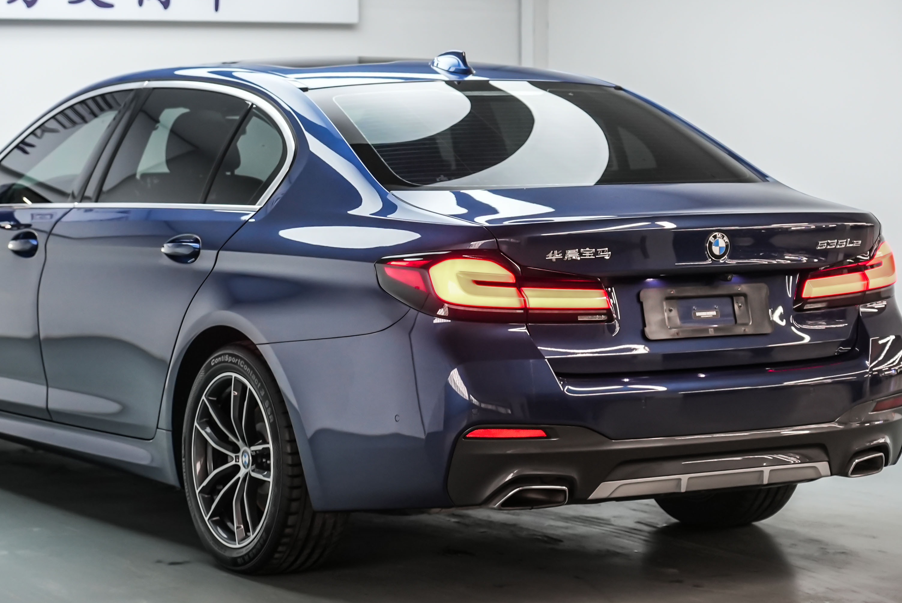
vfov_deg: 13.3
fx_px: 2582
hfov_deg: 19.8
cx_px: 358
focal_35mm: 103
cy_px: 298
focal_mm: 73
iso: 2500
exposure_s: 1/100
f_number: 4
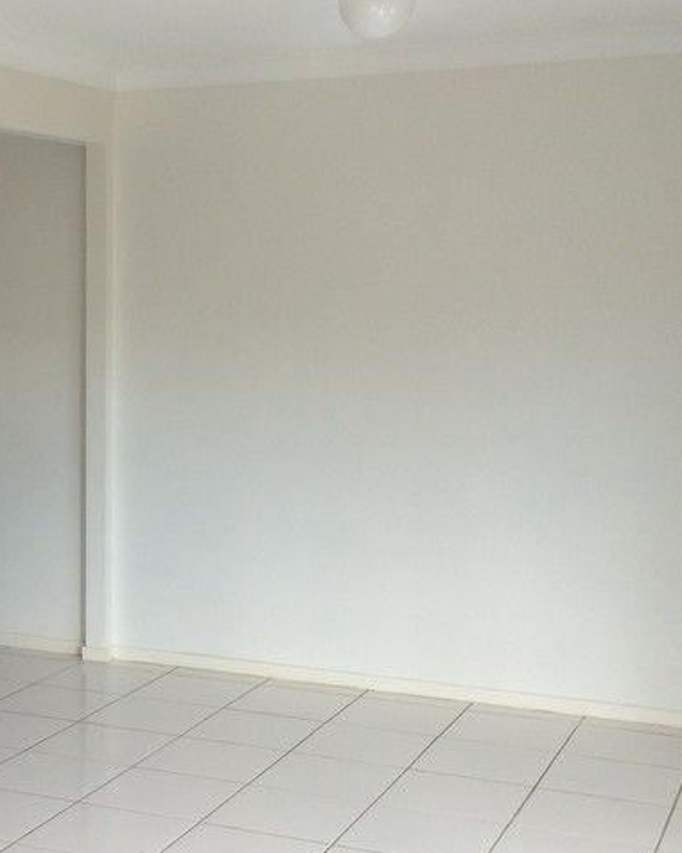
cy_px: 492
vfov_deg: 30.9
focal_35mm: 61
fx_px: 1539
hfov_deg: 24.3
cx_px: 63
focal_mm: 4.15
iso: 50
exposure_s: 1/100
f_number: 2.2
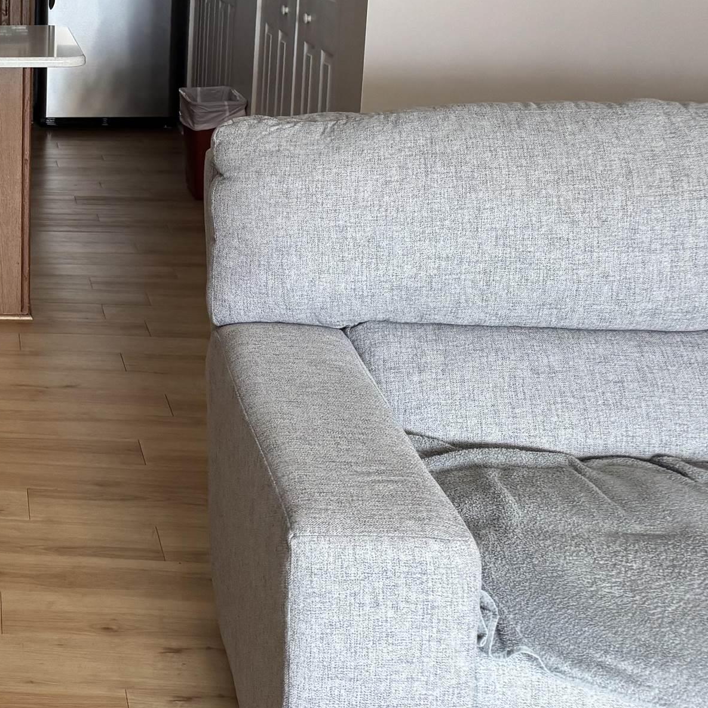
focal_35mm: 55
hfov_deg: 26.8
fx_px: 1273
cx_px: -181
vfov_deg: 30.3
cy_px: 131
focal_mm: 6.76
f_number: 1.78
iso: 250
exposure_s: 1/60
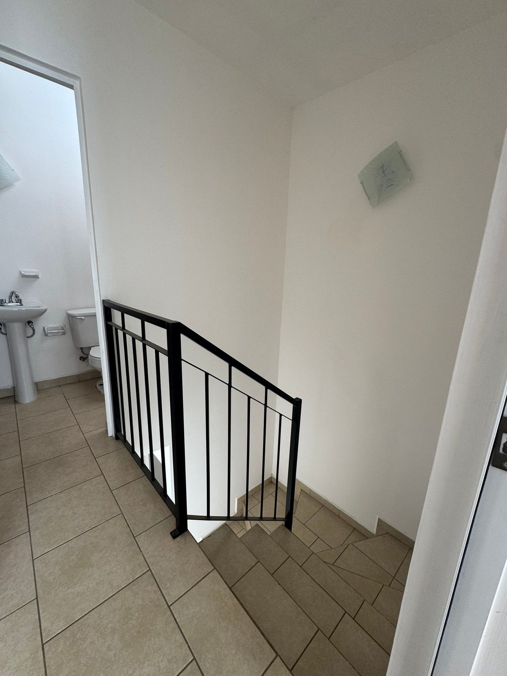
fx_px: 273
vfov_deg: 102.1
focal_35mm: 14
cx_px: 254
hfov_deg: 85.7
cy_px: 338
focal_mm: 2.22
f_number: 2.2
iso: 100
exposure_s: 1/99
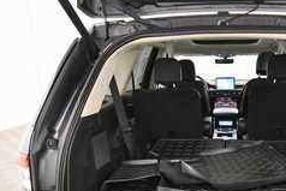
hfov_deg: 49.5
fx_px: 294
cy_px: 147
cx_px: 219
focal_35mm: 37
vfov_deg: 35.1
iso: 3200
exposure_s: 1/100
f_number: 5
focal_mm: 15
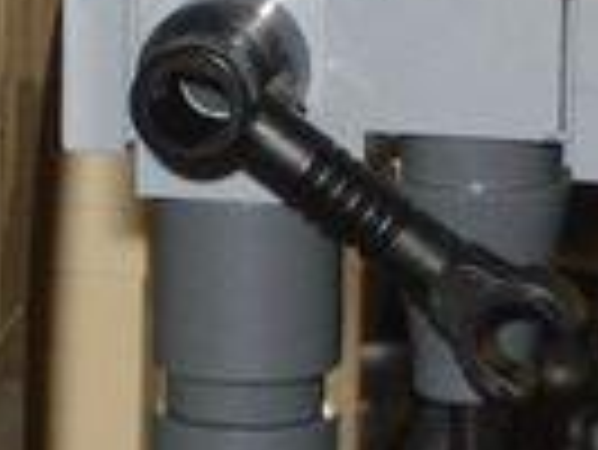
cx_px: 333
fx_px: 9475
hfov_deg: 3.6
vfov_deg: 2.7
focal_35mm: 548
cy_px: 360
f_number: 5
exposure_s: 1/125
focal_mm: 17.4
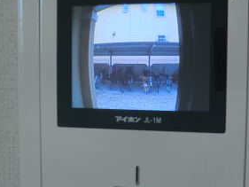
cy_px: 95
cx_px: 110
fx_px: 475
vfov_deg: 22.3
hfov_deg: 29.4
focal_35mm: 66
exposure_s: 1/60
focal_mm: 5.2
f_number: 3.5
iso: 160
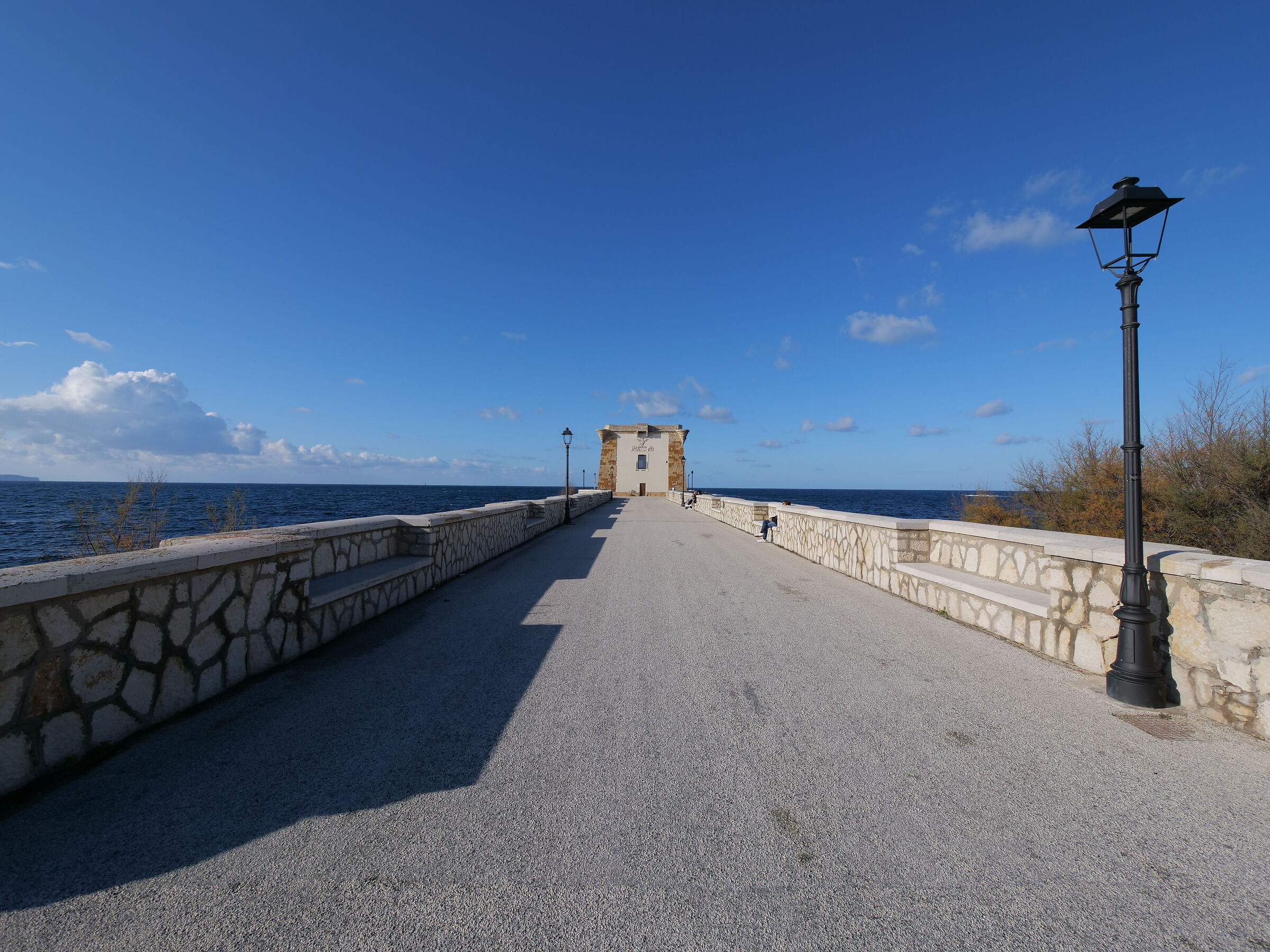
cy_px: 476
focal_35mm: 14
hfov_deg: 102.1
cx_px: 635
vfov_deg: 85.7
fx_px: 514
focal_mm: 7
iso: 100
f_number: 6.3
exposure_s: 1/640
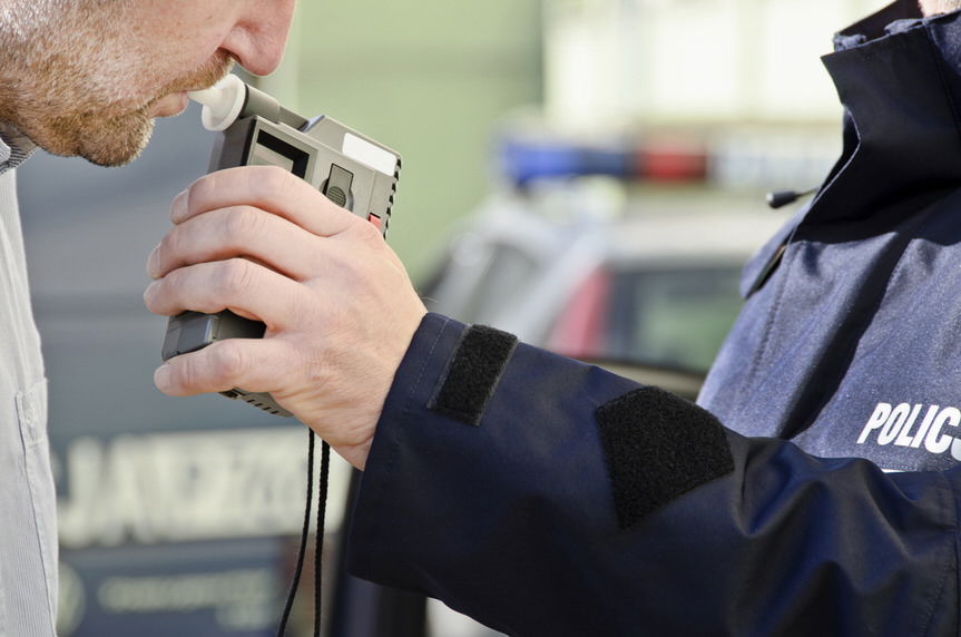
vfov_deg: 4.6
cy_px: 318
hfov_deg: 6.9
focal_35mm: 300
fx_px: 7993
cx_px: 480
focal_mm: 200
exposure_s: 1/200
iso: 200
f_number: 9
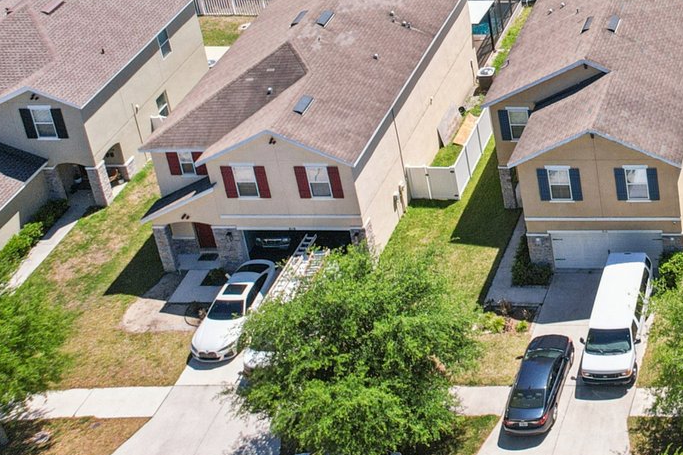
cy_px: -208
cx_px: 944
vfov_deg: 18.5
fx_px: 1252
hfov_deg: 25.2
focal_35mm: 66
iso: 110
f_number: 2.8
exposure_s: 1/1600
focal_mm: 8.4
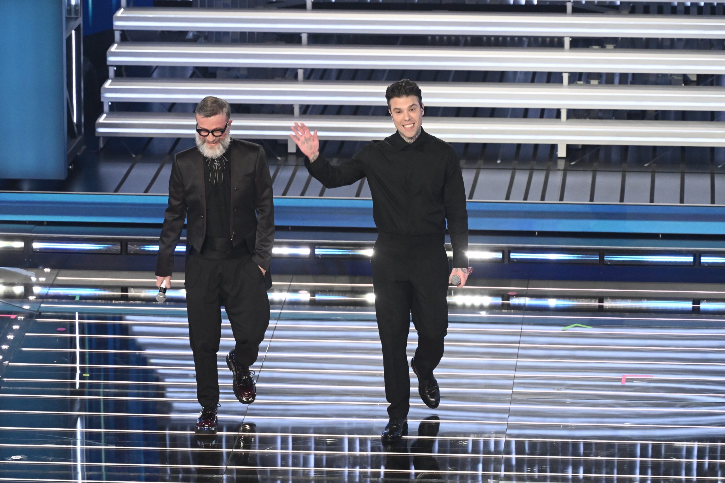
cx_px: 362
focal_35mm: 217
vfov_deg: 6.3
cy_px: 242
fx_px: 4369
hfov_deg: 9.5
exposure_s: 1/250
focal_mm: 145
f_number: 4.5
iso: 4000
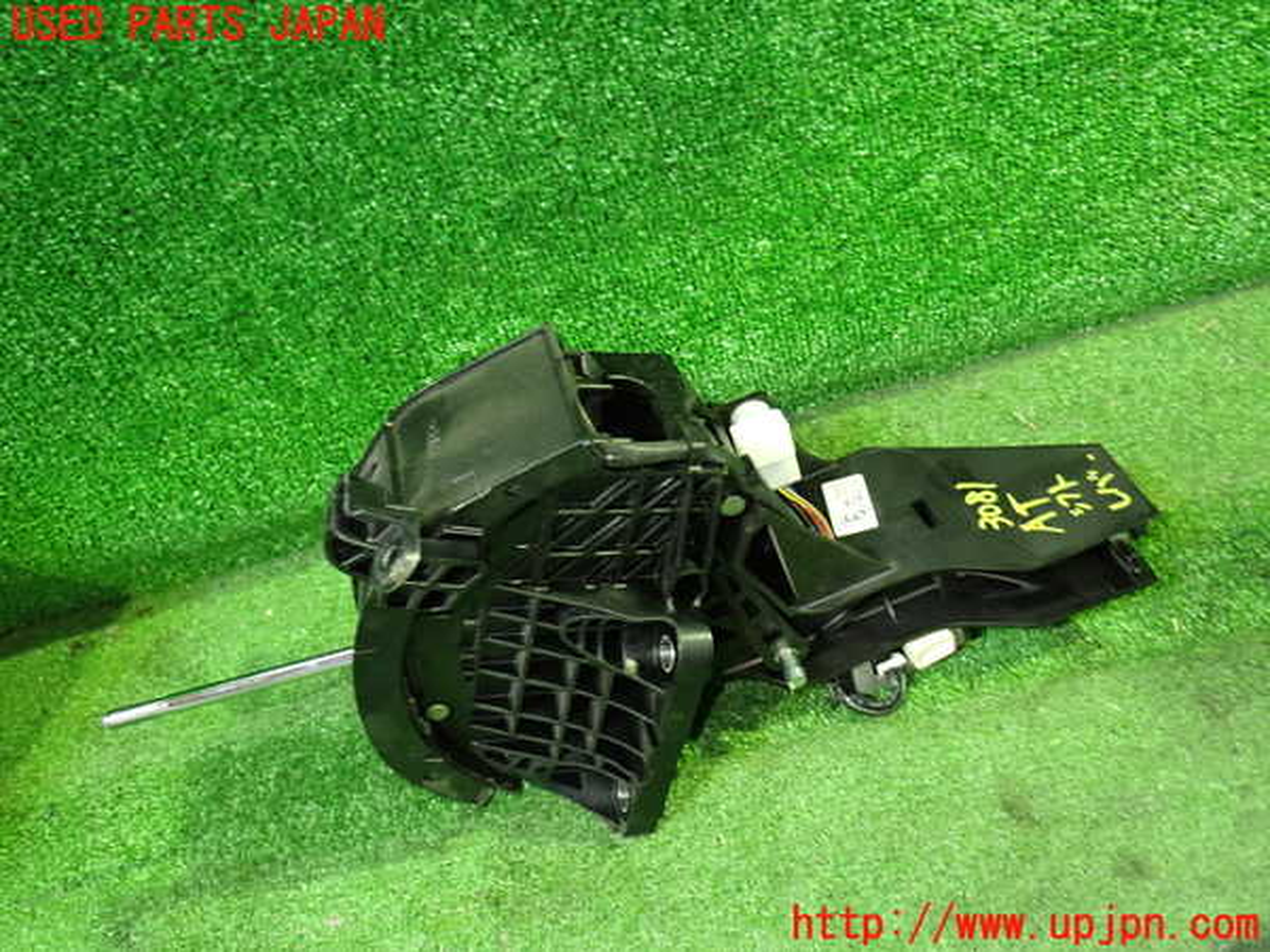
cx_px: 635
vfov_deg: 46.8
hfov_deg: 60.0
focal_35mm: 30
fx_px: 1101
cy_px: 476
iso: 800
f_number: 2.3
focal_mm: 5.4
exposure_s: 1/25
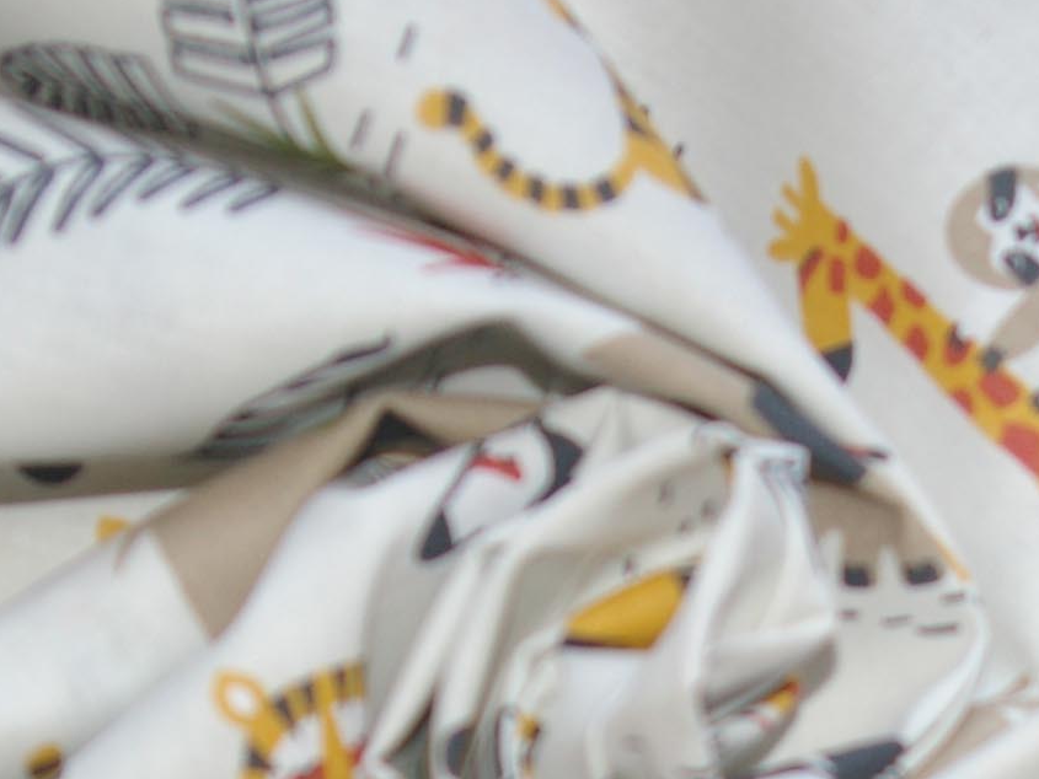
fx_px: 5854
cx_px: 957
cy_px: 1046
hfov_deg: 10.1
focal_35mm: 195
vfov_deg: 7.5
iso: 400
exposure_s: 1/90
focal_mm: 38
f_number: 4.5
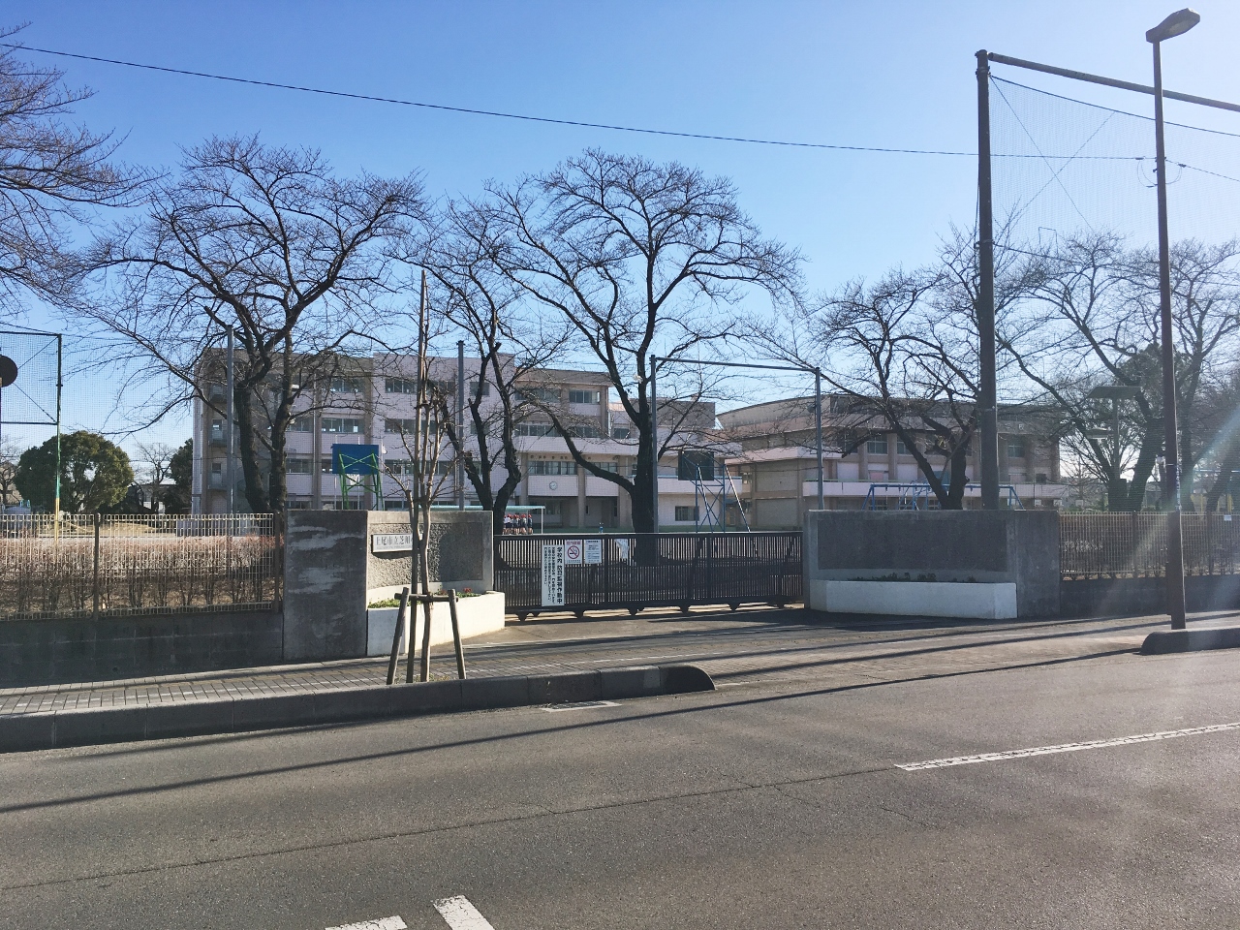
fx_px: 1039
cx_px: 620
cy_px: 465
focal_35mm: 29
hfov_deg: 61.7
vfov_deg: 48.2
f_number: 2.2
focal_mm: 4.15
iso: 25
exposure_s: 1/1672
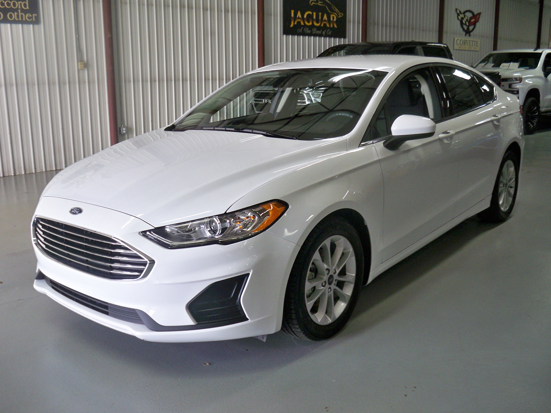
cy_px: 206
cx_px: 276
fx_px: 557
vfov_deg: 40.7
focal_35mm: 35
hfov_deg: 52.6
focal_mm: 6.3
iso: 125
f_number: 3.1
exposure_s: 1/60
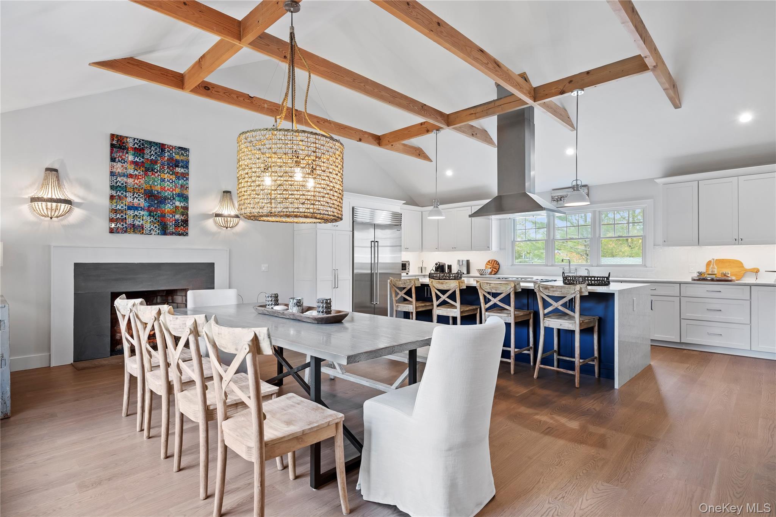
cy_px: 258
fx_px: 388
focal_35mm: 18
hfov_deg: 90.0
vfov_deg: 67.4
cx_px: 388
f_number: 8
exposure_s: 1/5
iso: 400
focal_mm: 18
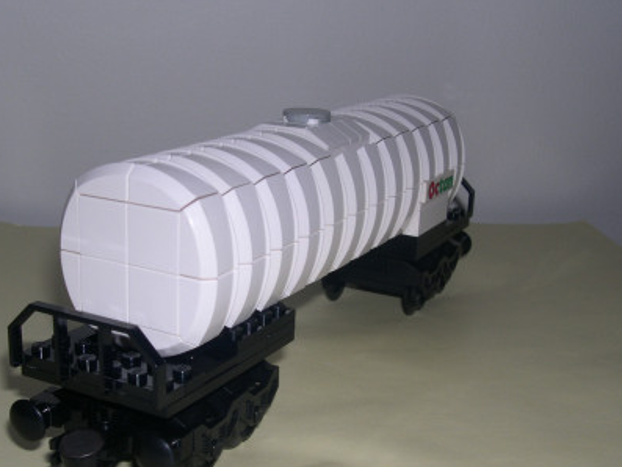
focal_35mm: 51
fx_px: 917
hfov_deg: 37.4
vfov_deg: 28.5
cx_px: 259
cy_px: 274
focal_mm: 8
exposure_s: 1/60
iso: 100
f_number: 7.6
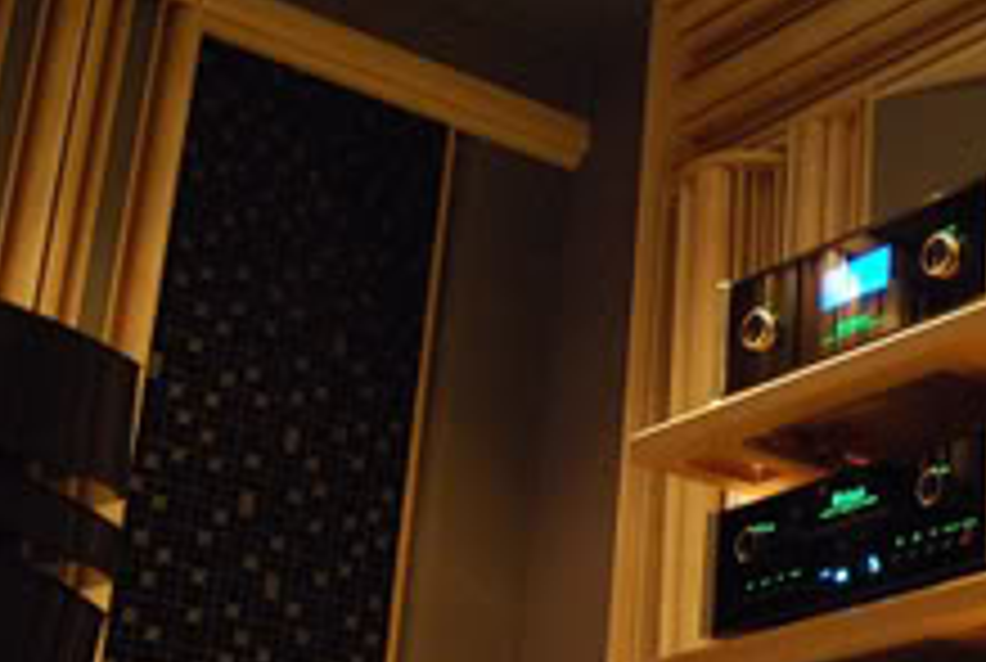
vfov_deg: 17.3
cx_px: 1067
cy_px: 381
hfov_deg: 24.1
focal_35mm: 79
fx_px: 2168
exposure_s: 1/8
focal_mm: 18
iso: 1600
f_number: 3.5
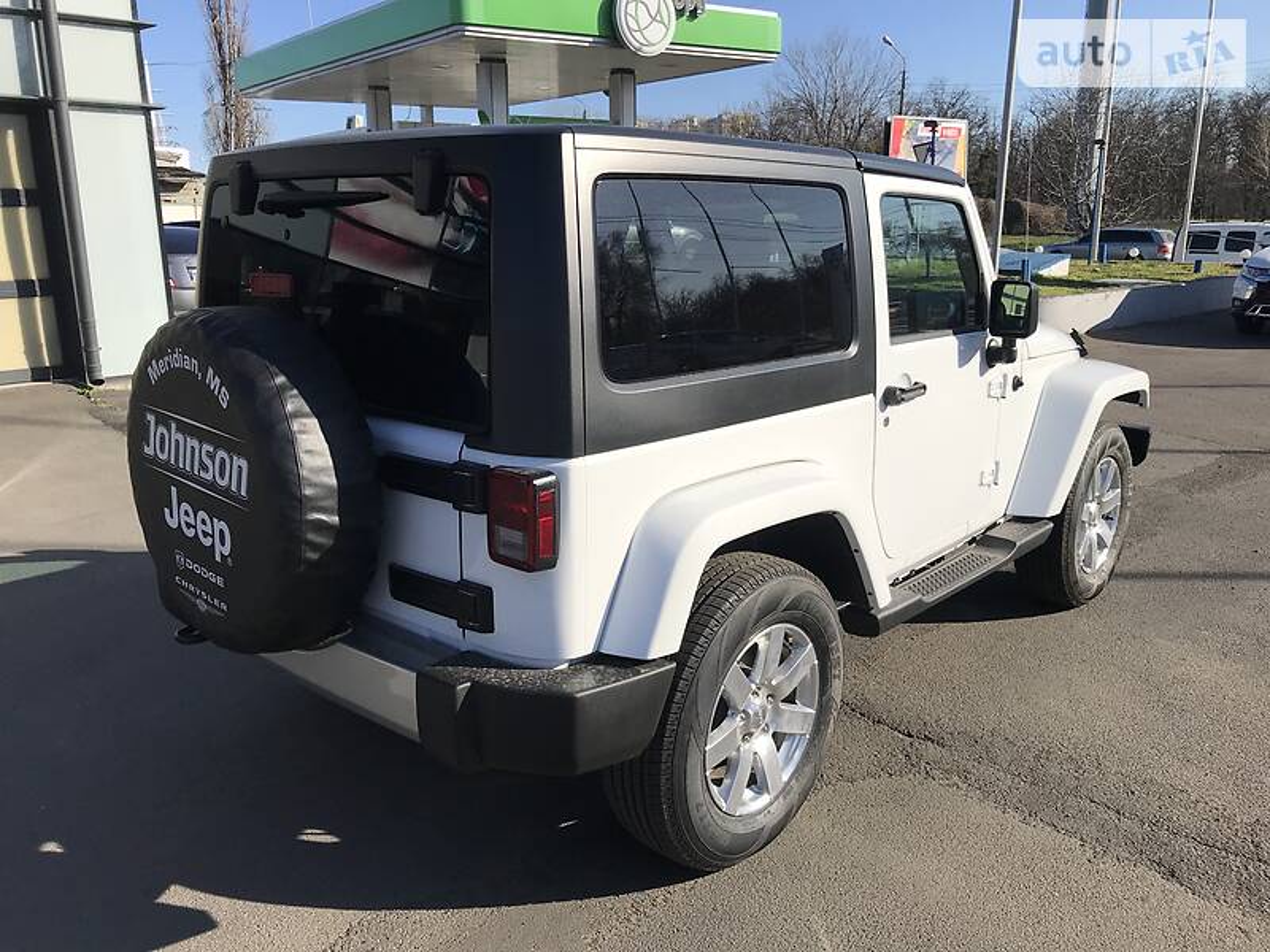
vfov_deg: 49.7
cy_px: 476
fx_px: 1027
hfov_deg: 63.4
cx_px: 635
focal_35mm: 28
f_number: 1.8
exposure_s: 1/2660
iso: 20
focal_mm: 4
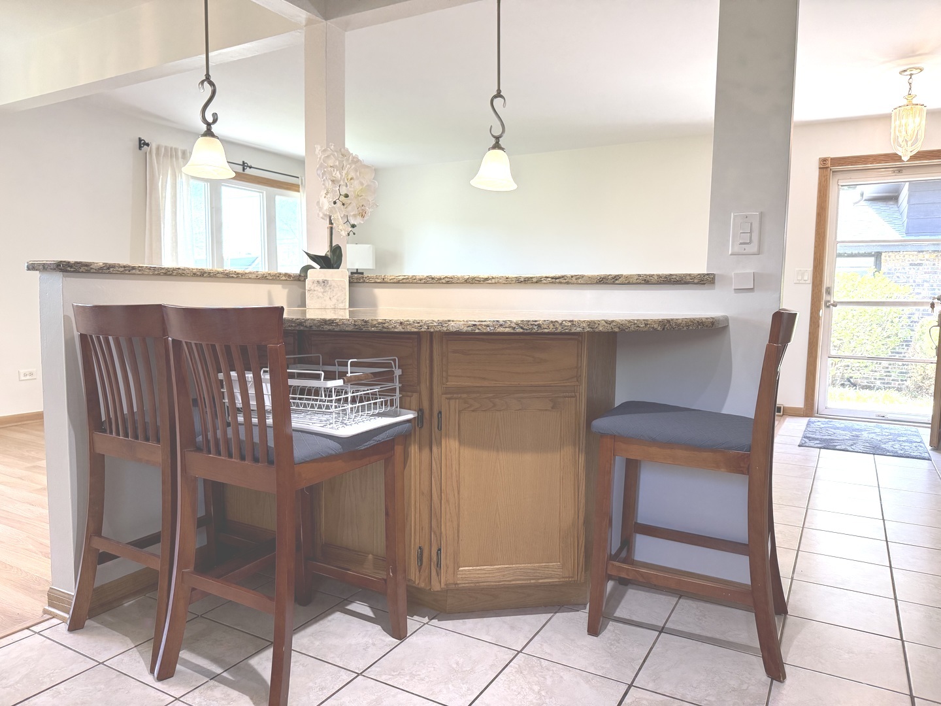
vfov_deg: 56.8
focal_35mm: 24
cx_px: 470
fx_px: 652
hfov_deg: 71.6
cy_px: 353
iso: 200
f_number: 1.78
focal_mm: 6.76
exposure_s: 1/208
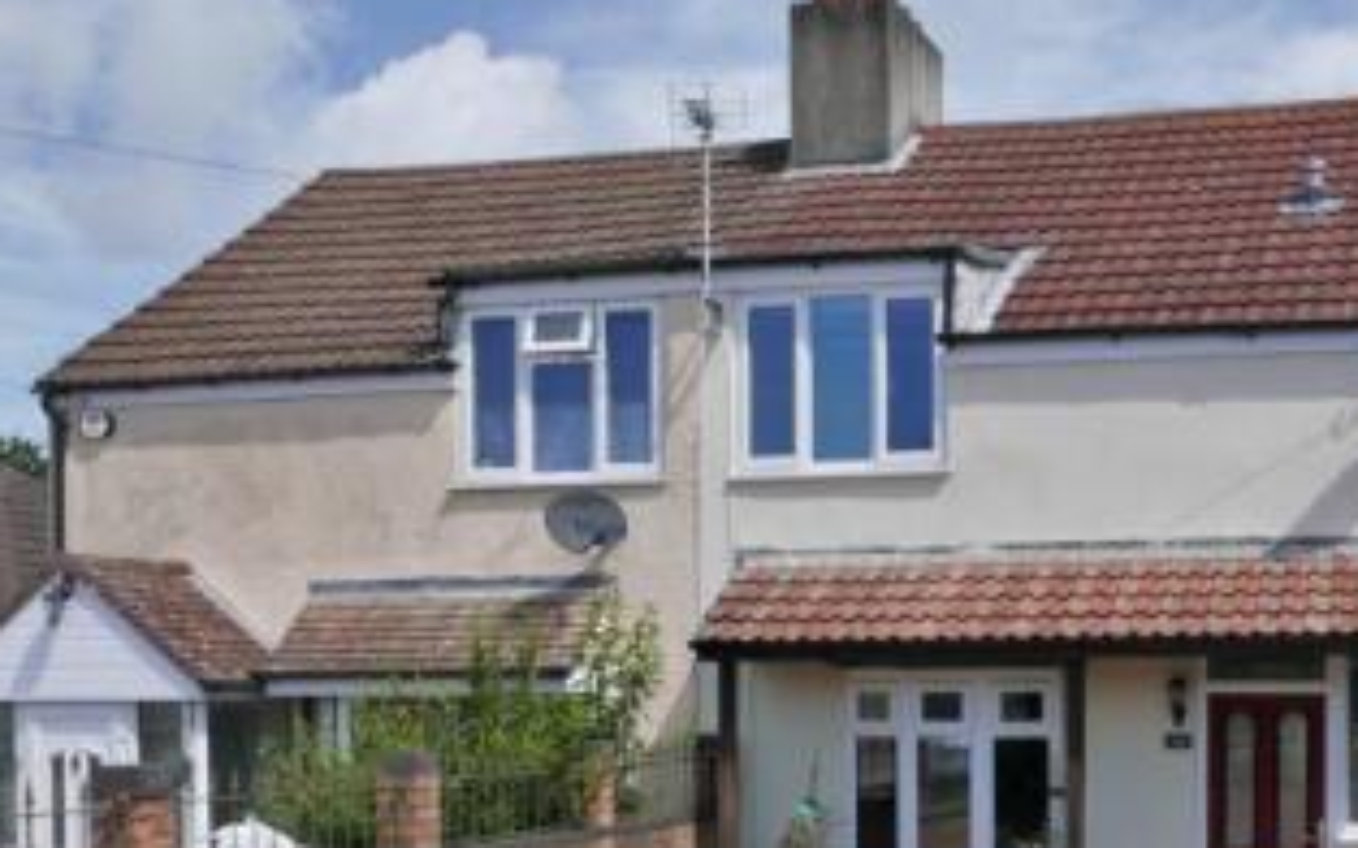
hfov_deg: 38.5
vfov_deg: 24.7
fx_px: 1887
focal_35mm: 51
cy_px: 725
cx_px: 1027
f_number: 5.6
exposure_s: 1/1000
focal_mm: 10.9
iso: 200
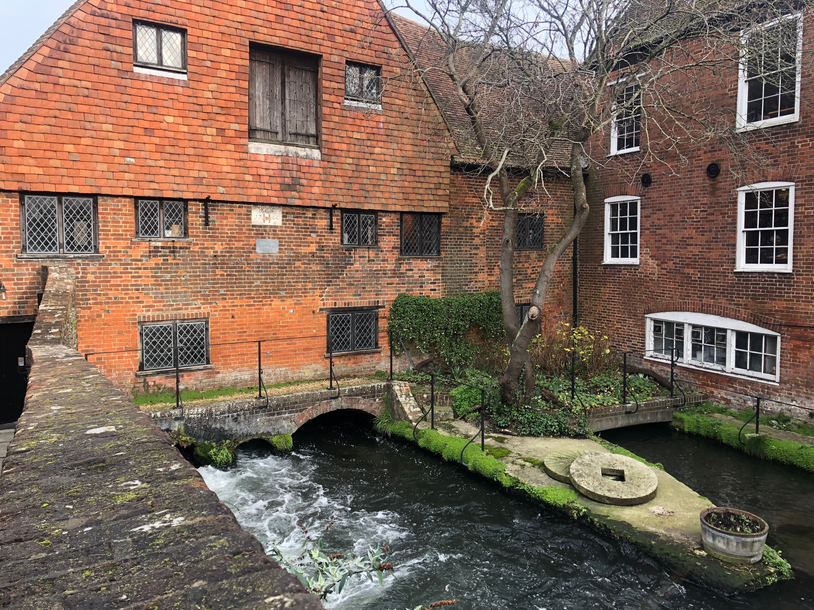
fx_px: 658
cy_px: 305
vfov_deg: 49.7
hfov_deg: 63.4
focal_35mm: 28
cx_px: 407
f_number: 1.8
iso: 20
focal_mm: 3.99
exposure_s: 1/149
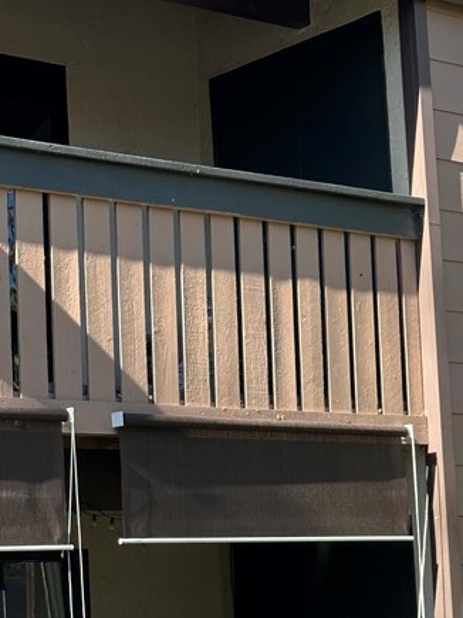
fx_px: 2016
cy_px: 399
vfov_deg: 17.4
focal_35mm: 113
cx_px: 337
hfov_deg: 13.1
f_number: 1.78
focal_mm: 6.86
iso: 64
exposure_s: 1/767
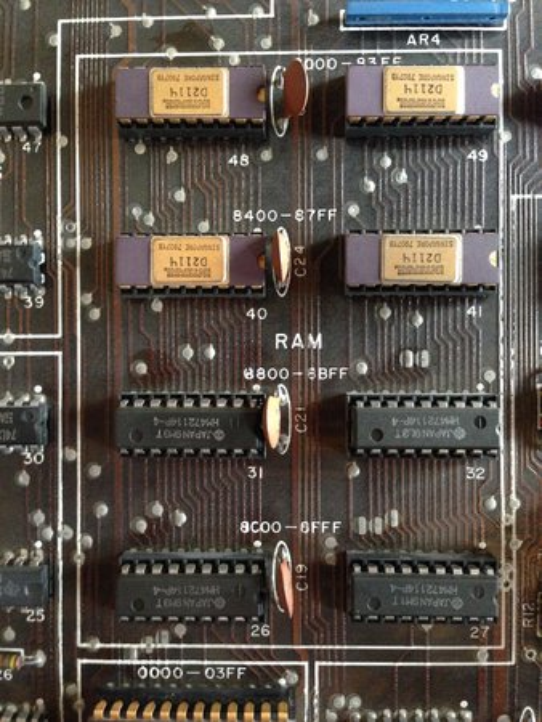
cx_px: 271
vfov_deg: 55.3
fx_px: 688
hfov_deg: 43.0
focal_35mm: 33
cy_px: 361
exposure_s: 1/15
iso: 500
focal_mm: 4.12
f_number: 2.4
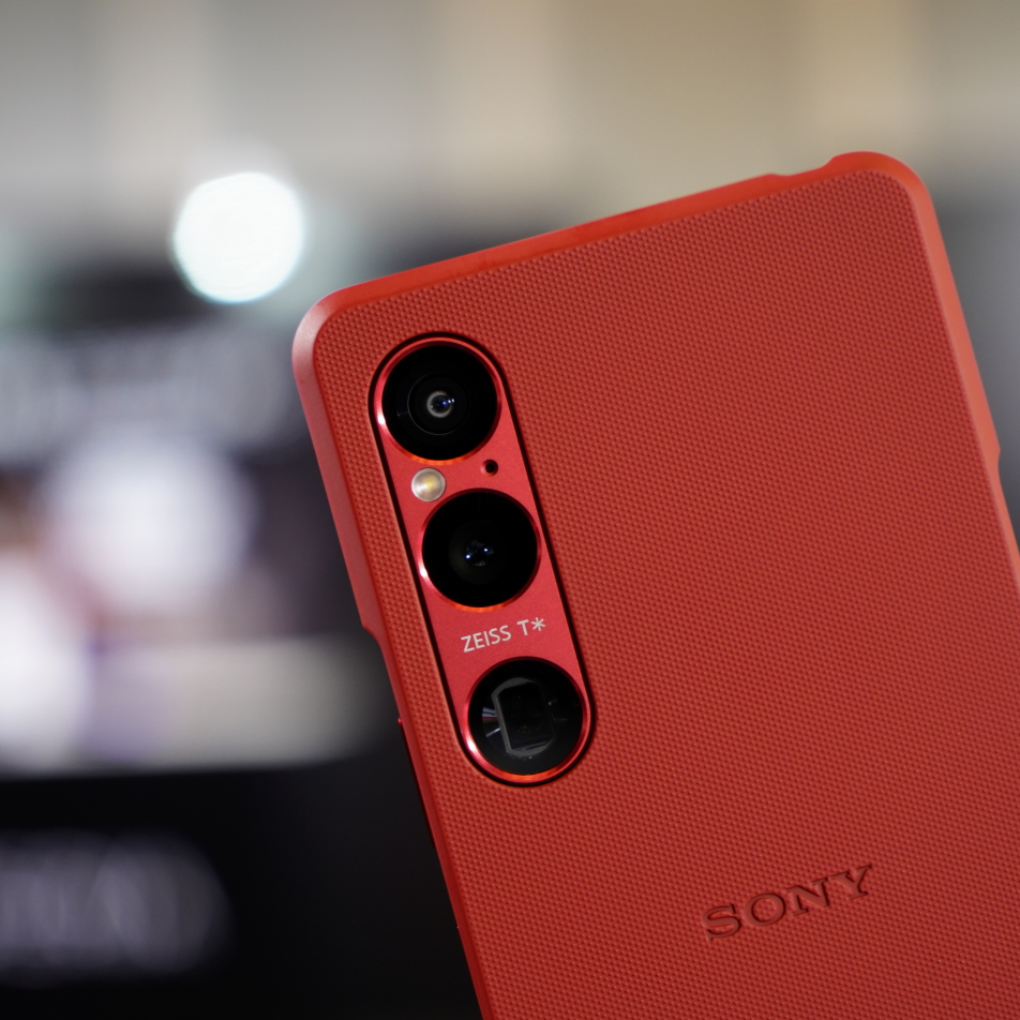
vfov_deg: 21.4
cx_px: 640
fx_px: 2700
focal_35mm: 81
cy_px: 513
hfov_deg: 21.3
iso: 1000
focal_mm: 63
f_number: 4
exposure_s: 1/80
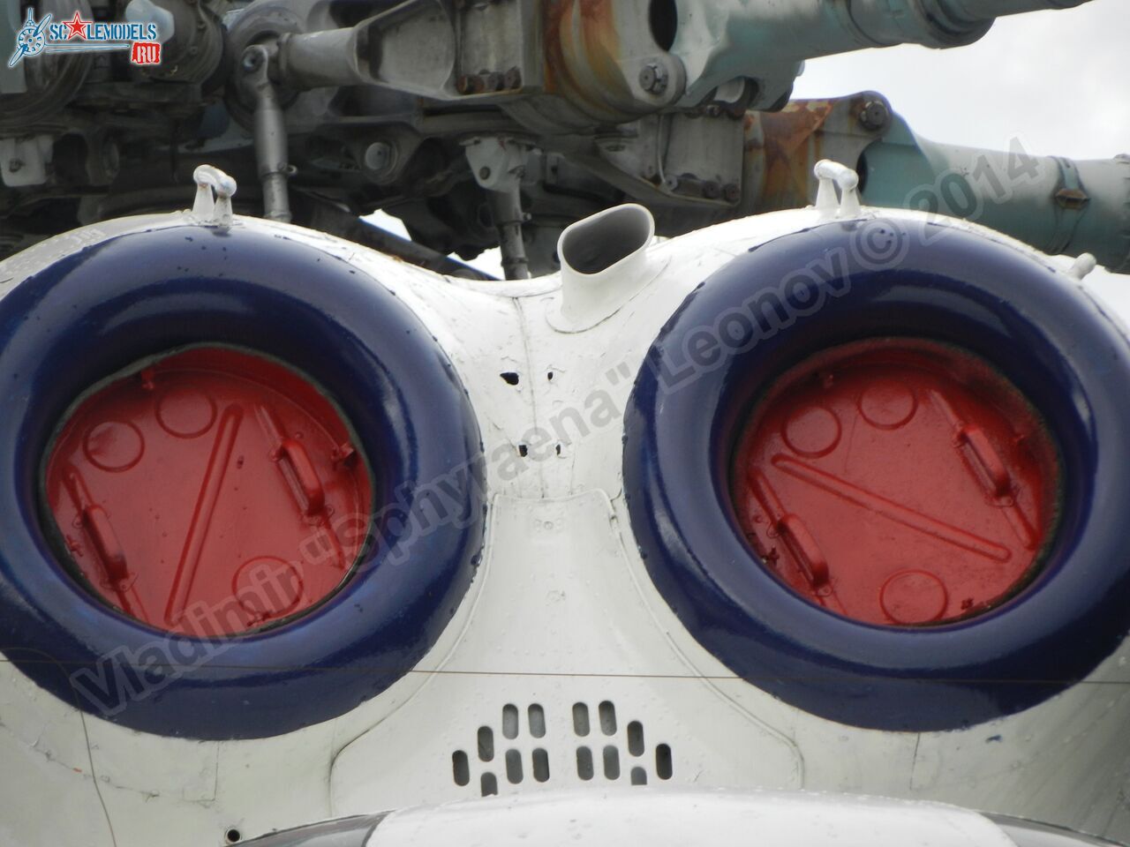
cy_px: 424
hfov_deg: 5.1
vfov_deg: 3.8
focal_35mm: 388
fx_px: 12666
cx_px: 565
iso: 160
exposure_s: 1/320
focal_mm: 69.8
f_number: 5.5
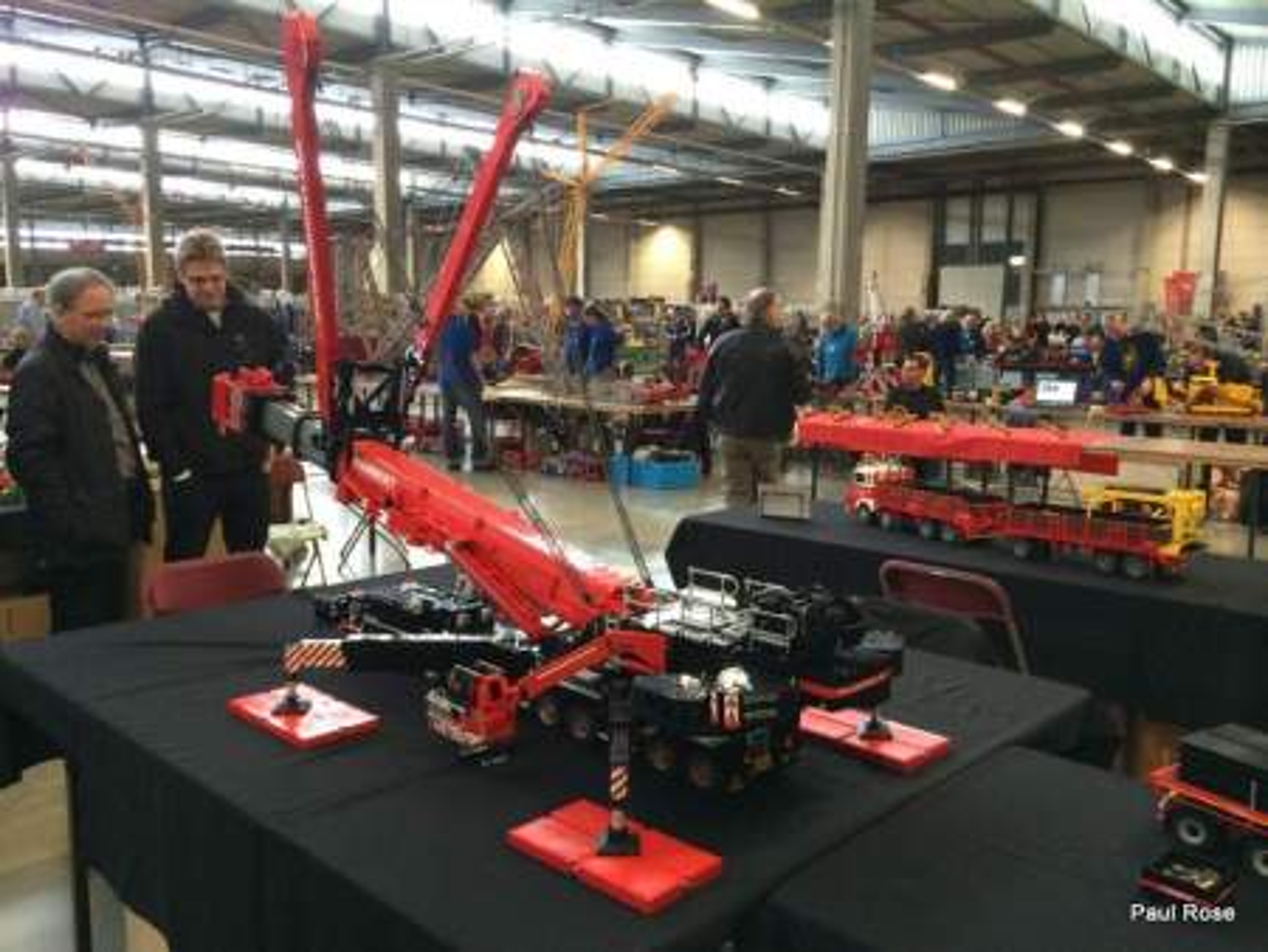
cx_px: 634
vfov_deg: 46.8
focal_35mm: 30
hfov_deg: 59.9
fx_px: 1100
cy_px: 476
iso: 320
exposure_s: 1/24
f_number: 2.2
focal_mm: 4.12
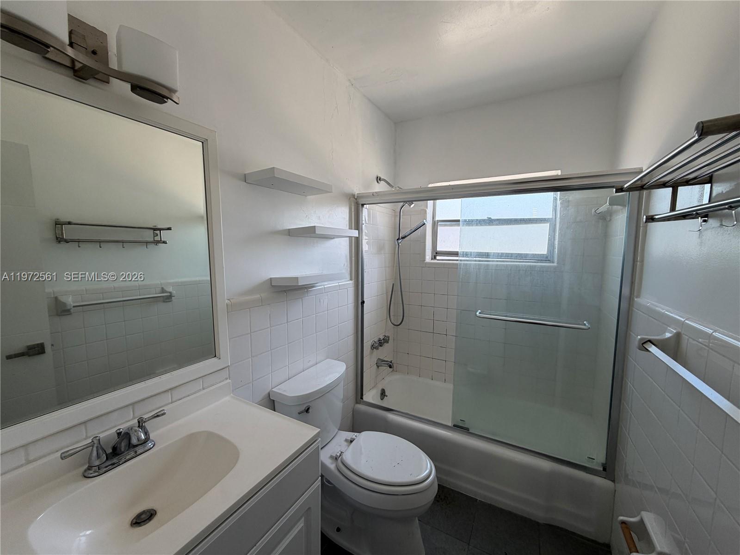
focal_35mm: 14
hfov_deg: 102.1
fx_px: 299
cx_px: 370
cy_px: 278
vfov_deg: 85.7
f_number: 2.2
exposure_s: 1/120
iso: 80
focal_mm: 2.22
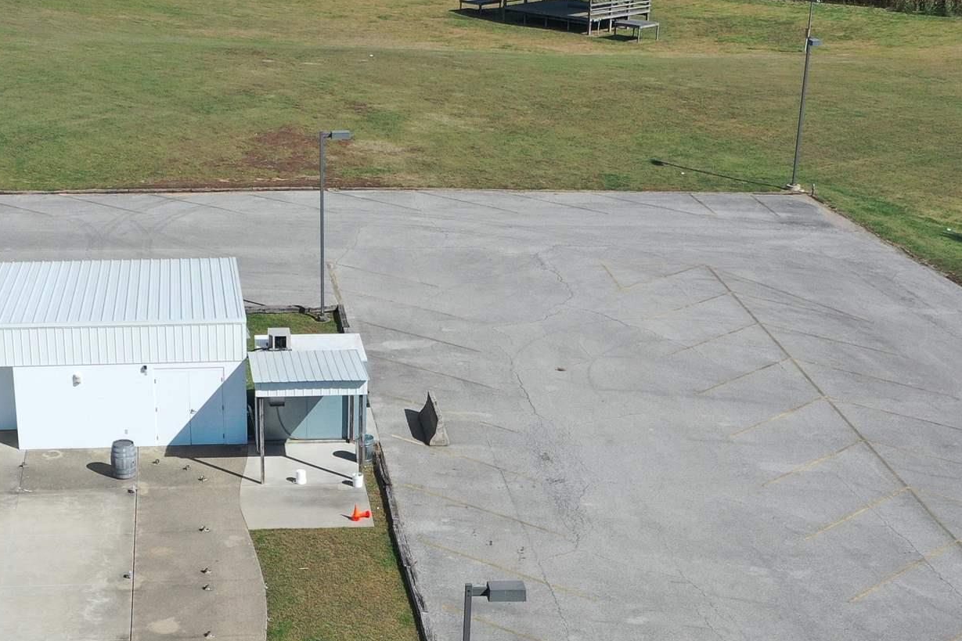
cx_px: 330
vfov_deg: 18.7
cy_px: 709
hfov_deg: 28.7
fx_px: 1870
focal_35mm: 70
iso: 100
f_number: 4.5
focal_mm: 10.26
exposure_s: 1/120
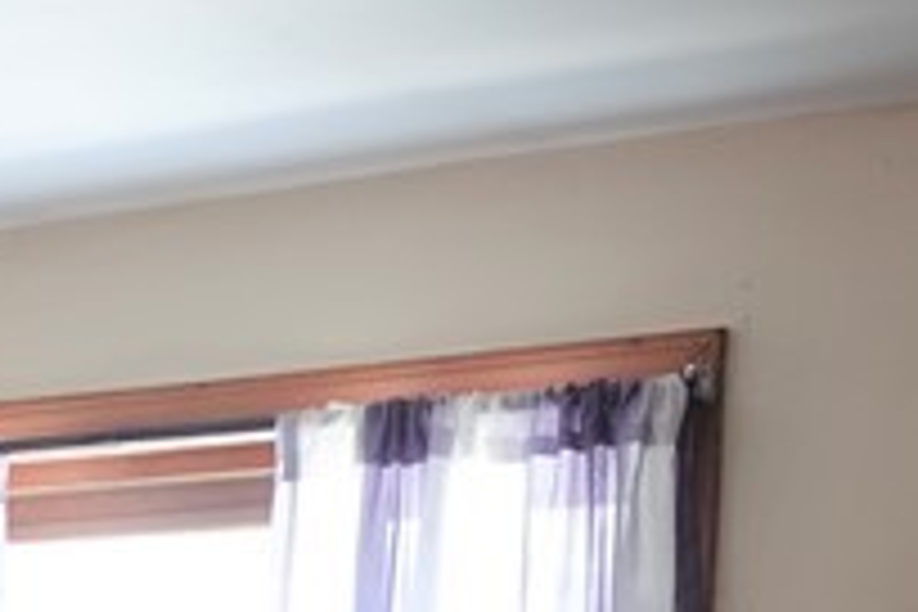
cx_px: -468
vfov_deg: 9.9
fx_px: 3264
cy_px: 1246
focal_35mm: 128
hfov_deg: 14.8
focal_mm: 9.4
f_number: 3.2
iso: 125
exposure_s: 1/80
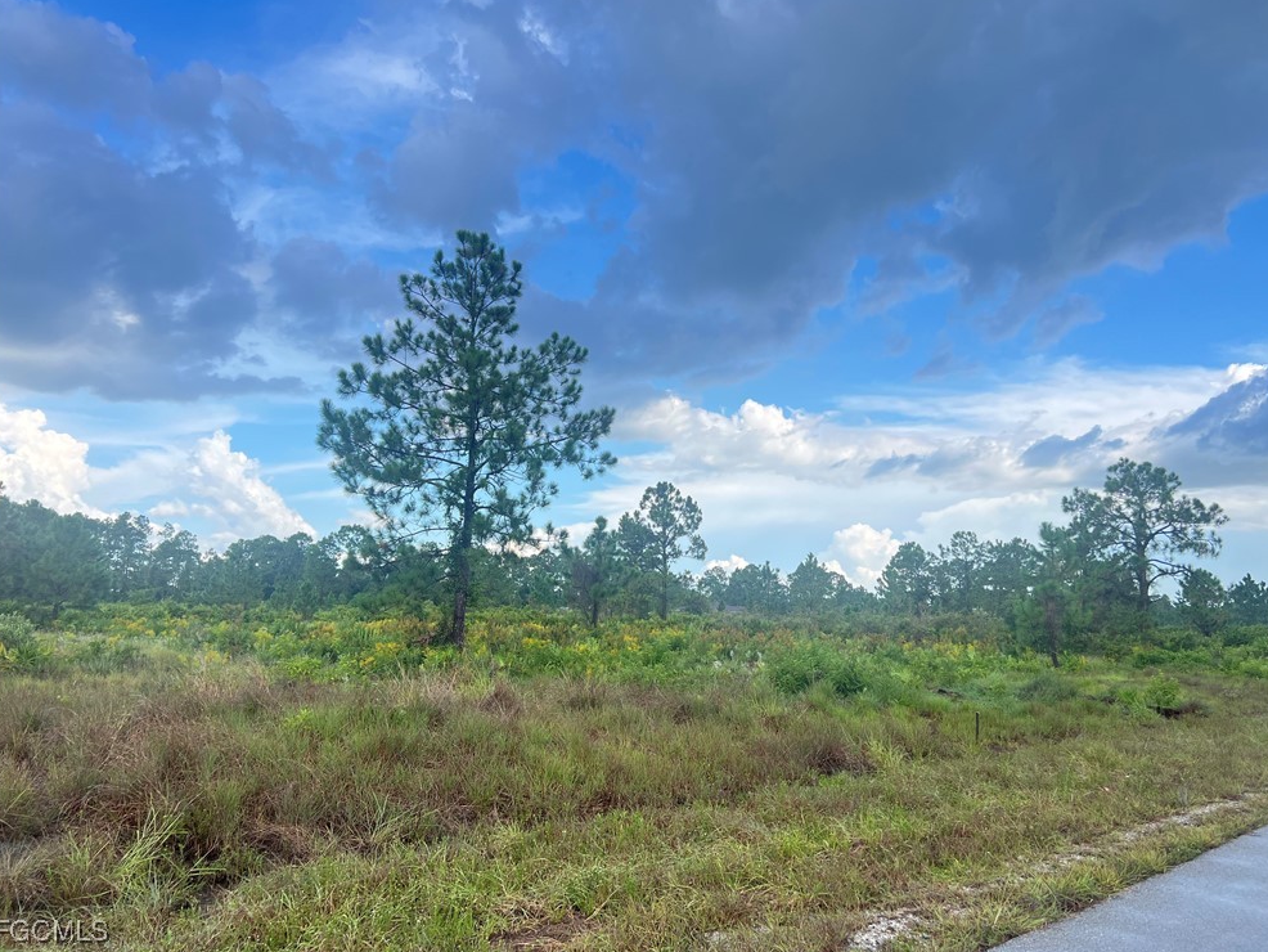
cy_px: 466
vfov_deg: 51.4
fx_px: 989
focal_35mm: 27
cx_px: 644
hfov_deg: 65.3
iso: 50
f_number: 1.5
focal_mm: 5.7
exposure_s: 1/1000
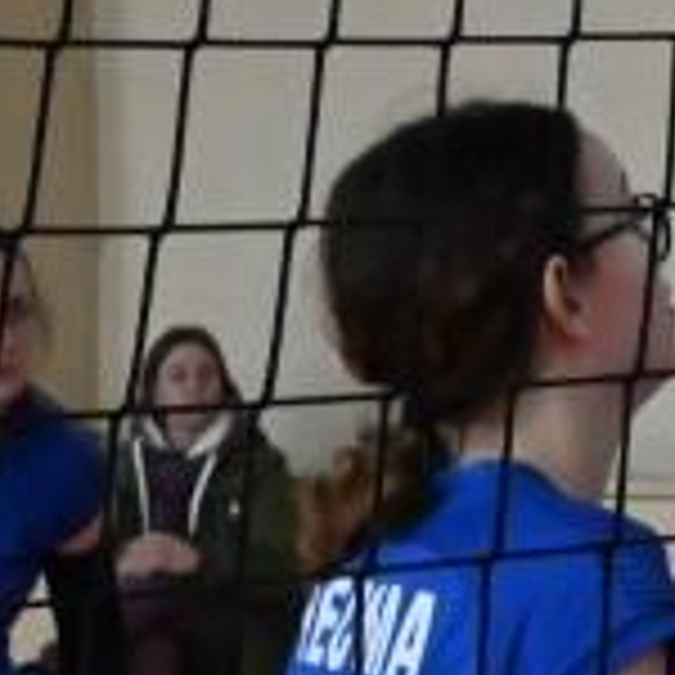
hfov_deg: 4.8
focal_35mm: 347
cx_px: 1971
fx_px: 7655
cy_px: -74
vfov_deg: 5.0
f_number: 8
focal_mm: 40
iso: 6400
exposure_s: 1/250
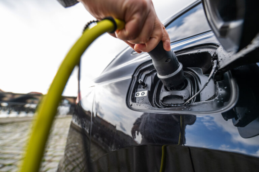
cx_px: 130
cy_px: 86
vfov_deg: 81.2
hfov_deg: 104.3
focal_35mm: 14
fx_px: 101
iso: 200
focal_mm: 14
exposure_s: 1/640
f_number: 2.8
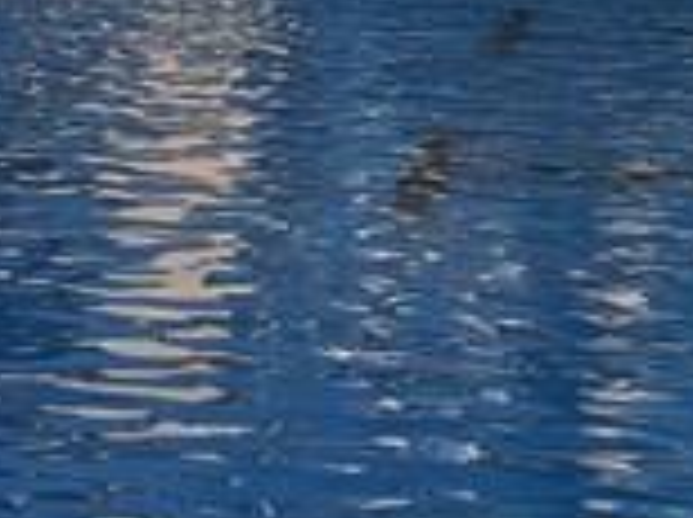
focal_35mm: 193
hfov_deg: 9.7
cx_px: 1260
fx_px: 3858
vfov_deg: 7.6
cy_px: -162
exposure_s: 1/628
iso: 32
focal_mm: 4.15
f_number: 2.2
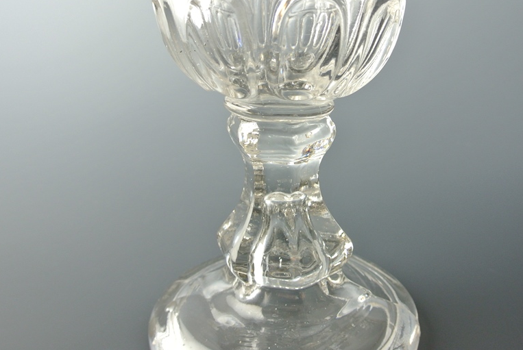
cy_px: 189
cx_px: 297
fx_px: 553
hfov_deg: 50.5
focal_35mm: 38
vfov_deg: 35.1
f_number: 3.5
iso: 400
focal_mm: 11
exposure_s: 1/60
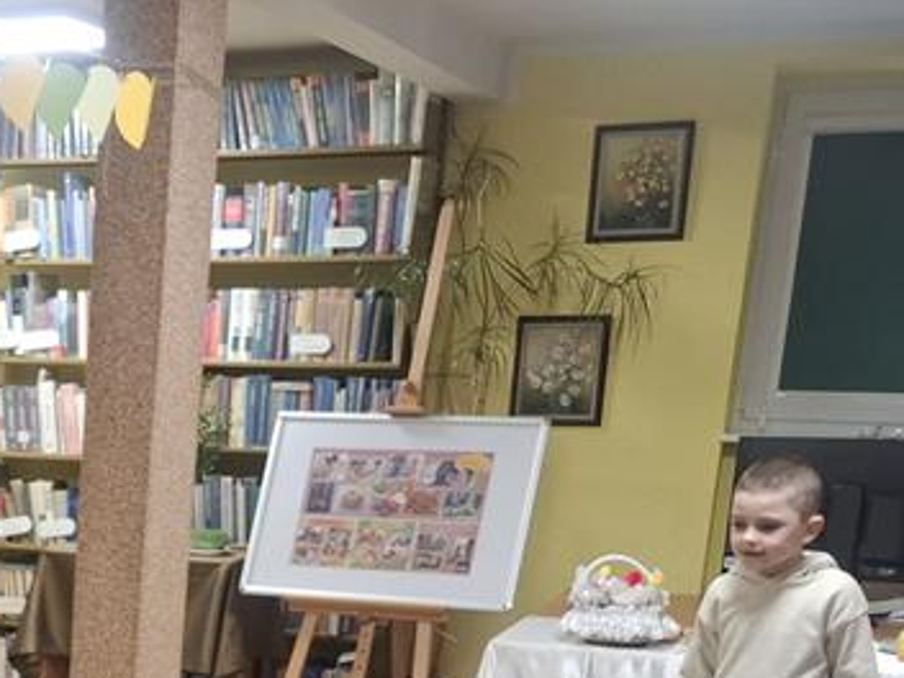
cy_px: 878
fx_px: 1750
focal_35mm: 67
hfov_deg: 26.8
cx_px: -77
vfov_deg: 20.1
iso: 200
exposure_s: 1/50
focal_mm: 5.54
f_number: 1.8
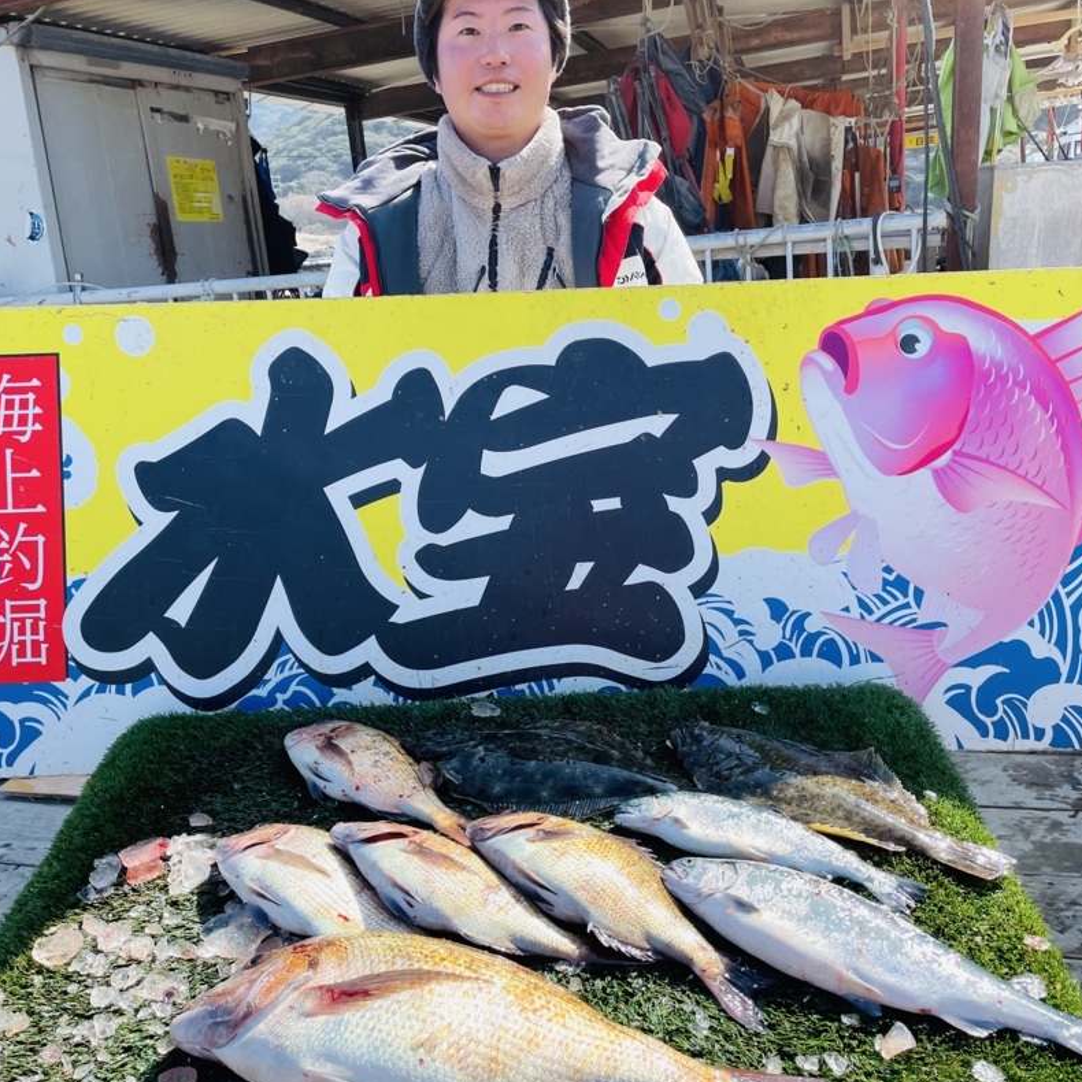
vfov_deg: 52.5
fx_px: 1096
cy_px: 527
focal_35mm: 31
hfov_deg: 52.5
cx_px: 544
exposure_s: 1/1473
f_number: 1.6
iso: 32
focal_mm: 4.2
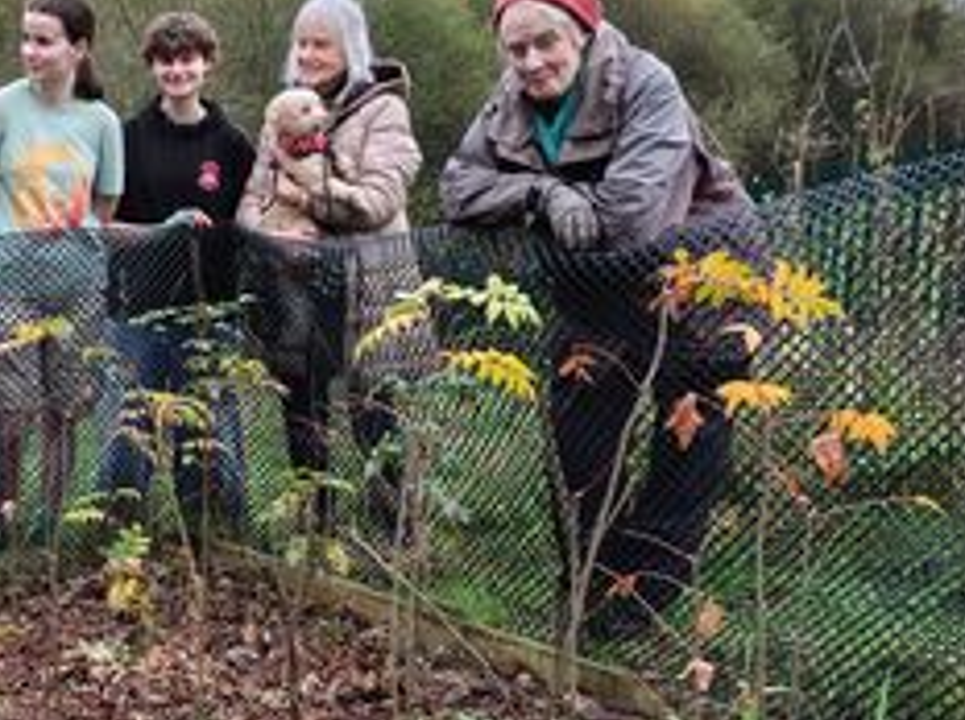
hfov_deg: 37.5
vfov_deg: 30.2
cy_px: 391
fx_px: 1336
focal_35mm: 48
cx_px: 126
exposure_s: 1/50.1
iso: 188
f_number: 1.7
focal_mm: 4.71
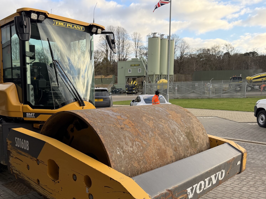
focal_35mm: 32
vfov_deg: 43.9
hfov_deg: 56.2
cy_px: 122
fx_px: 246
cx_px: 102
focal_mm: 6.76
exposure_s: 1/649
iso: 100
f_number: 1.78
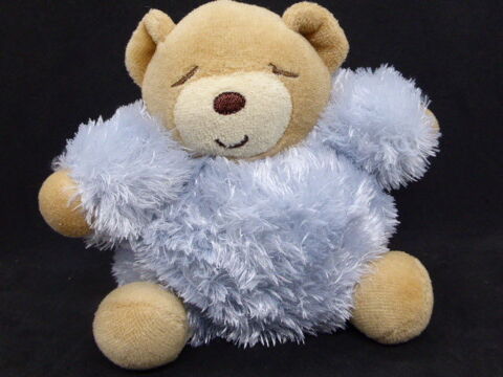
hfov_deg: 58.4
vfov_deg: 45.4
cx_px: 252
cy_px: 188
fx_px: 450
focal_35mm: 31
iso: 320
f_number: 3.6
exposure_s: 1/60
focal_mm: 5.4
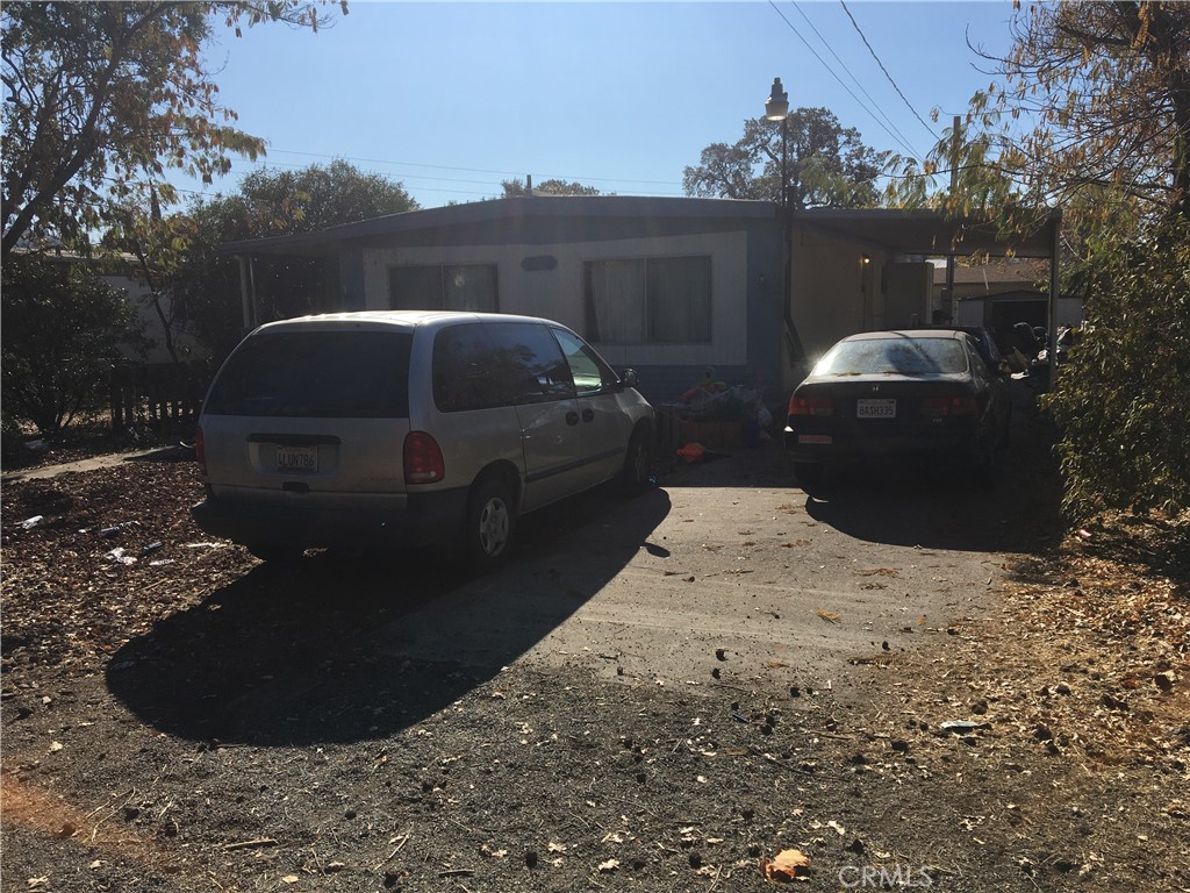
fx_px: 997
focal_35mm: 29
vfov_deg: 48.2
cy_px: 446
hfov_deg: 61.7
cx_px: 595
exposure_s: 1/2404
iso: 25
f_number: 2.2
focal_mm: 4.15
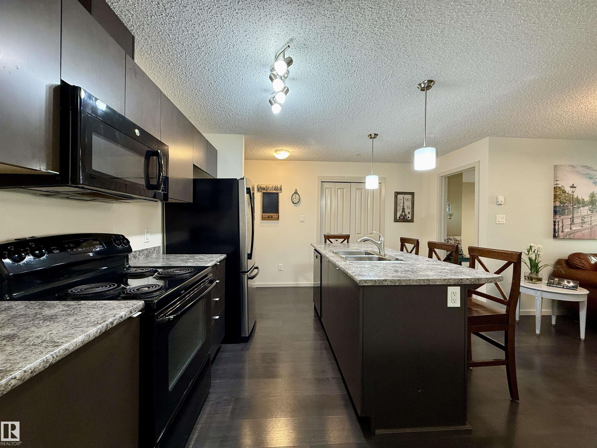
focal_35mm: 14
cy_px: 224
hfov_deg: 102.1
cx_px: 298
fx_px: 241
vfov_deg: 85.7
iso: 200
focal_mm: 2.22
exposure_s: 1/60
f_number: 2.2
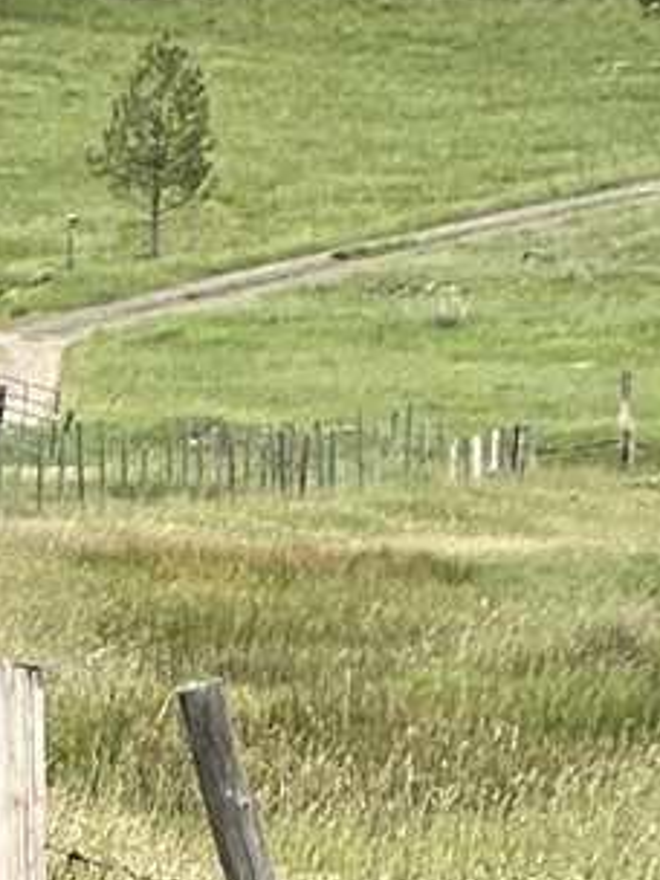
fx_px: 14821
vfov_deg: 3.4
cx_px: -1421
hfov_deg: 2.5
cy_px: 1042
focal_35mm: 583
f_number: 2.8
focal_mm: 9
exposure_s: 1/399
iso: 32
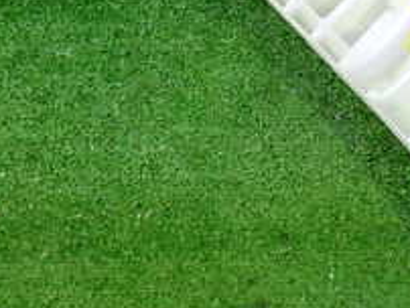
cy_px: -89
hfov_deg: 21.6
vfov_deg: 15.8
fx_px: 1055
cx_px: 359
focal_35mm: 89
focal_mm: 5.4
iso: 640
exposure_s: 1/30
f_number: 2.3
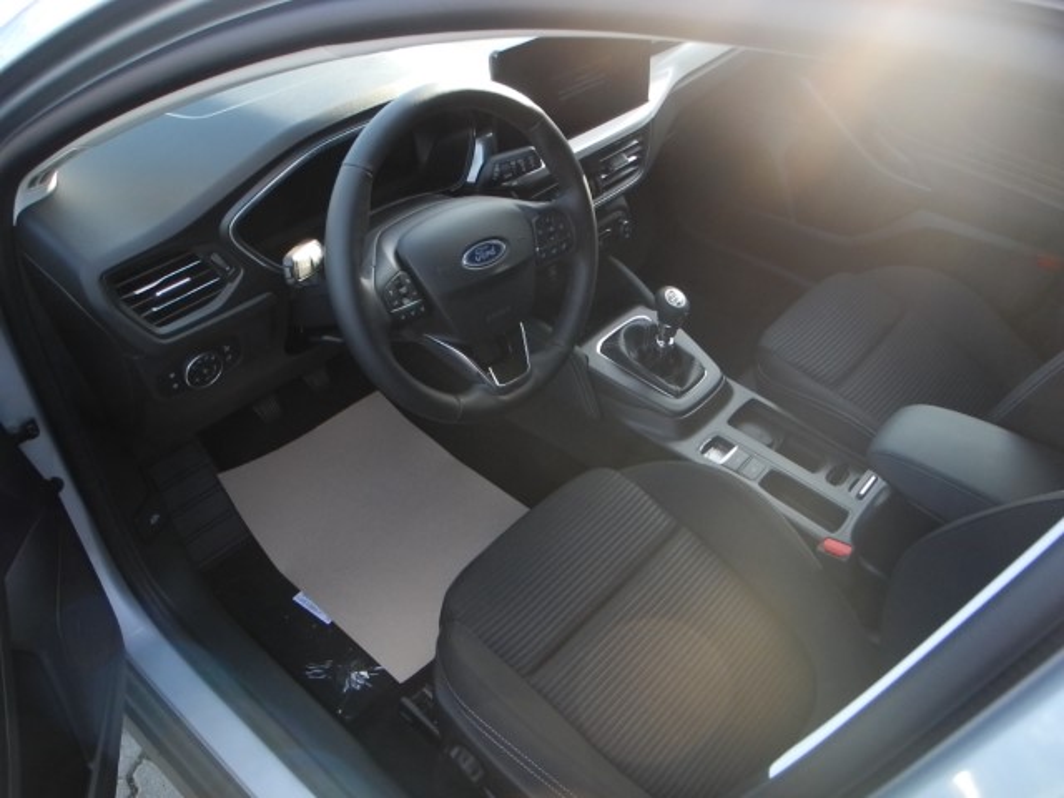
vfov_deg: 49.7
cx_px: 532
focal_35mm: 28
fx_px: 861
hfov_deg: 63.4
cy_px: 399
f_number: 2.8
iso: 400
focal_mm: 6
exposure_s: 1/200
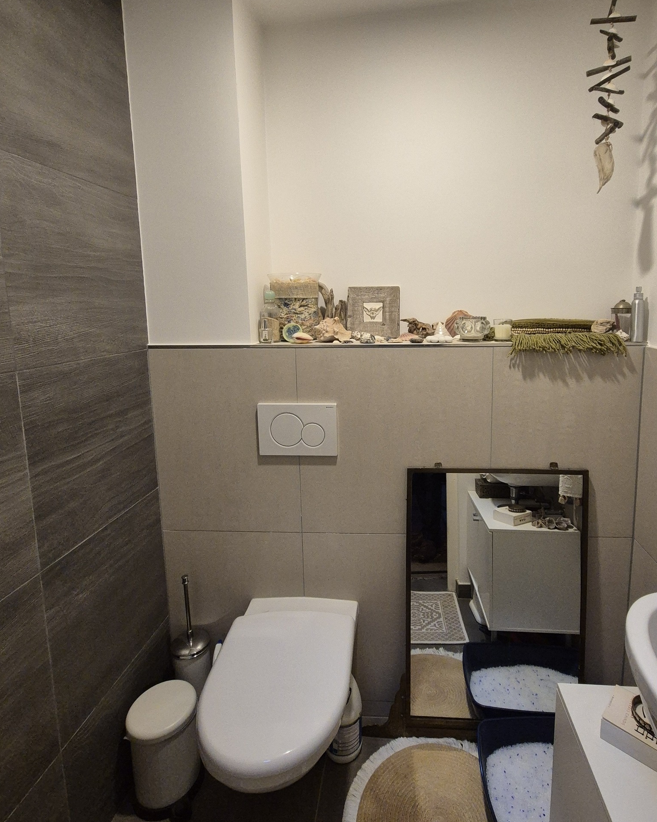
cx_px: 382
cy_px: 361
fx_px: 413
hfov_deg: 76.4
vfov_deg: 89.2
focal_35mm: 17
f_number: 2.2
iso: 640
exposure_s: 1/100
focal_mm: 2.2
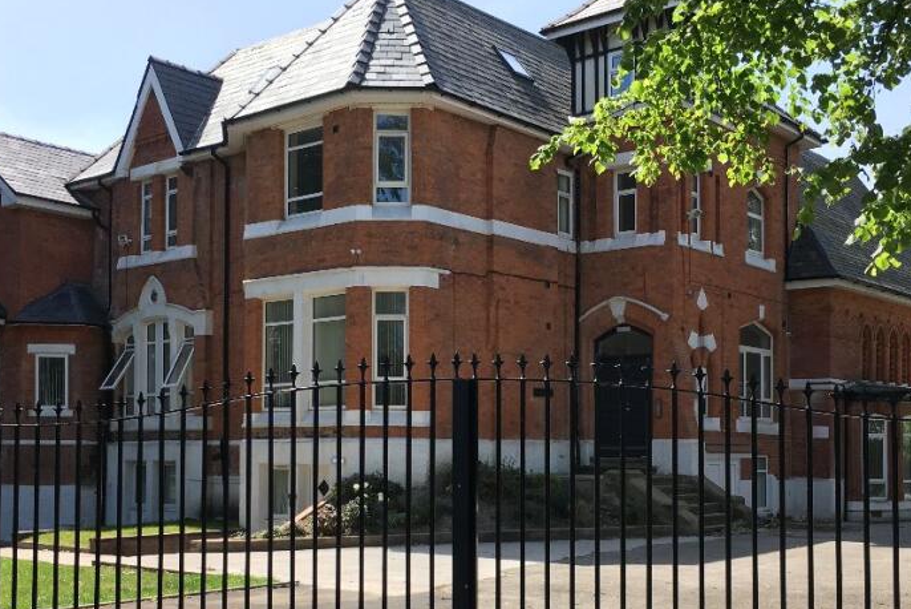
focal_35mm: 45
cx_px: 473
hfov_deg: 43.6
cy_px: 411
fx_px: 1139
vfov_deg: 29.7
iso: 25
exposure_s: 1/610
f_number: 2.2
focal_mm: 4.15
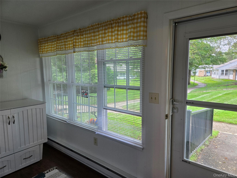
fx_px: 157
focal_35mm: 23
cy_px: 89
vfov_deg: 58.9
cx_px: 118
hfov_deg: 73.9
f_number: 1.8
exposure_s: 1/180
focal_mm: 5.4
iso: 80
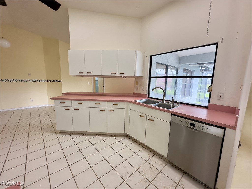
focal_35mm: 14
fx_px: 102
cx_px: 126
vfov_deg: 85.7
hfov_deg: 102.1
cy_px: 94
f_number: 2.2
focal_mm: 2.22
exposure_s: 1/120
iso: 160
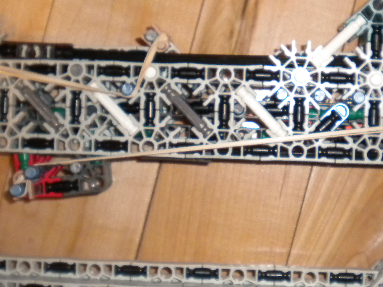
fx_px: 686
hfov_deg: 31.0
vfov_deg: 23.6
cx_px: 250
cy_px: 124
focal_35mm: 62
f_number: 3.1
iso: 400
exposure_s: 1/30
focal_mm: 6.3
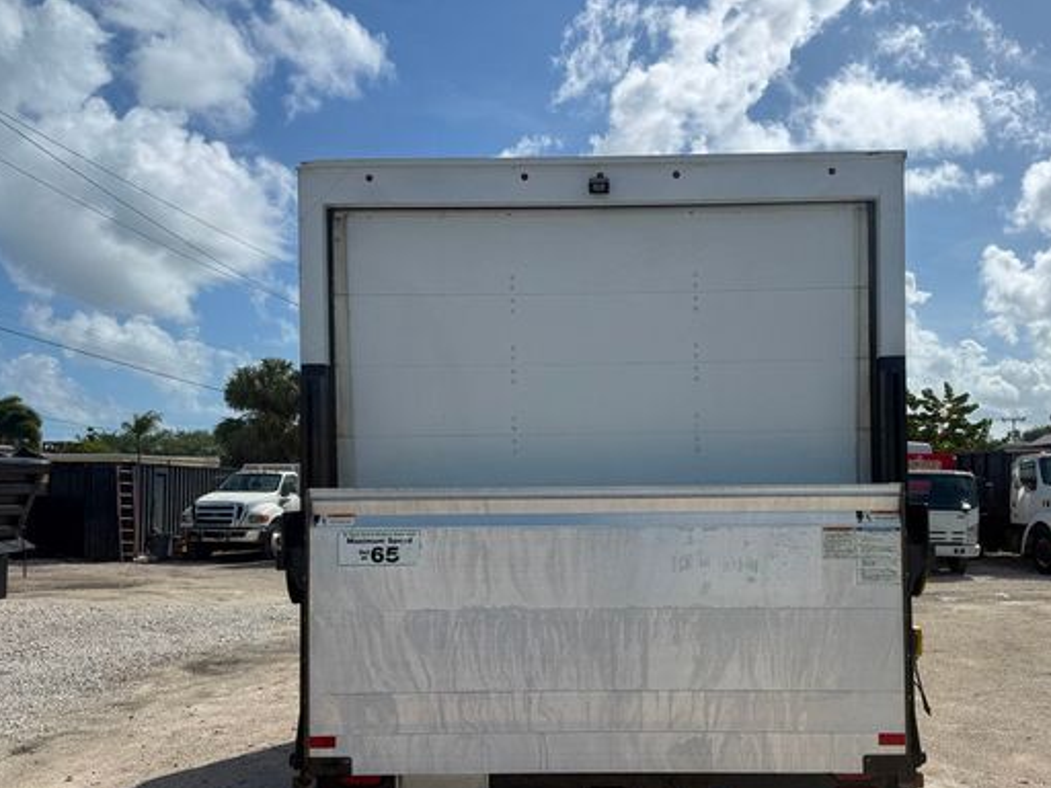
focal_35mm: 30
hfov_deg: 59.6
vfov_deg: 46.4
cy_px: 490
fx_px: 911
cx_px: 610
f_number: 1.78
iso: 80
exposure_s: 1/10309
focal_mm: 6.76
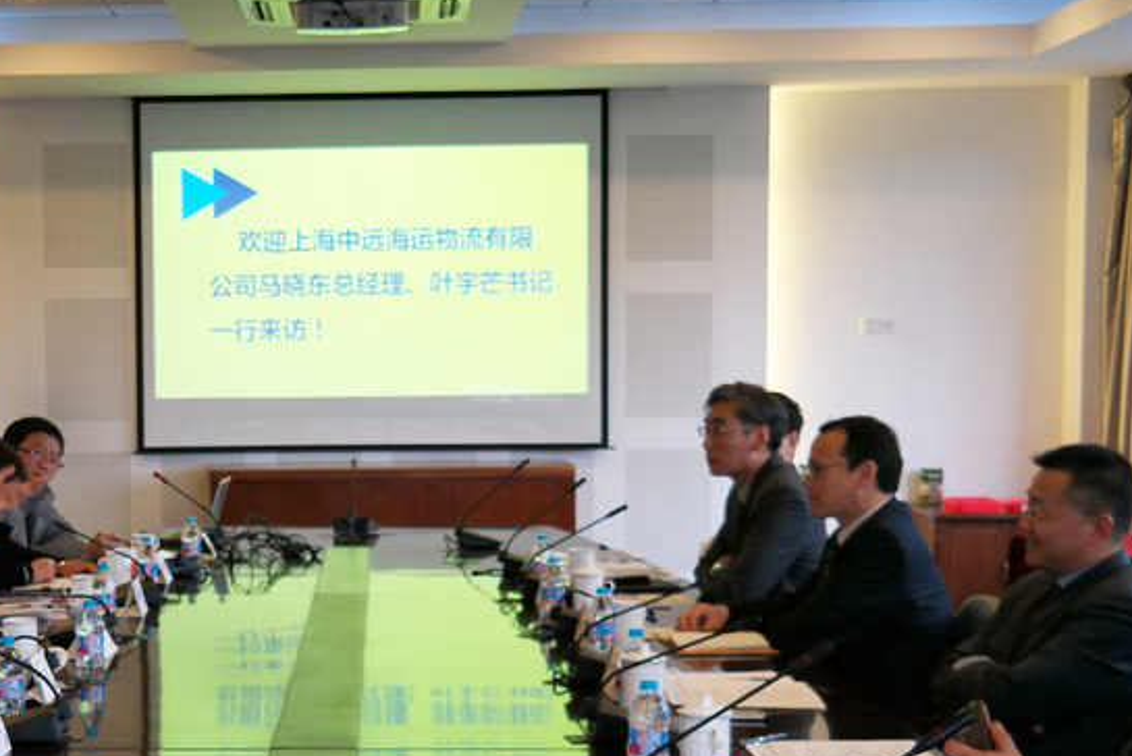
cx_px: 222
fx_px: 2076
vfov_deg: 20.6
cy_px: 512
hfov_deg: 29.8
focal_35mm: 66
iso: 400
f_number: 4
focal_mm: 24
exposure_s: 1/50
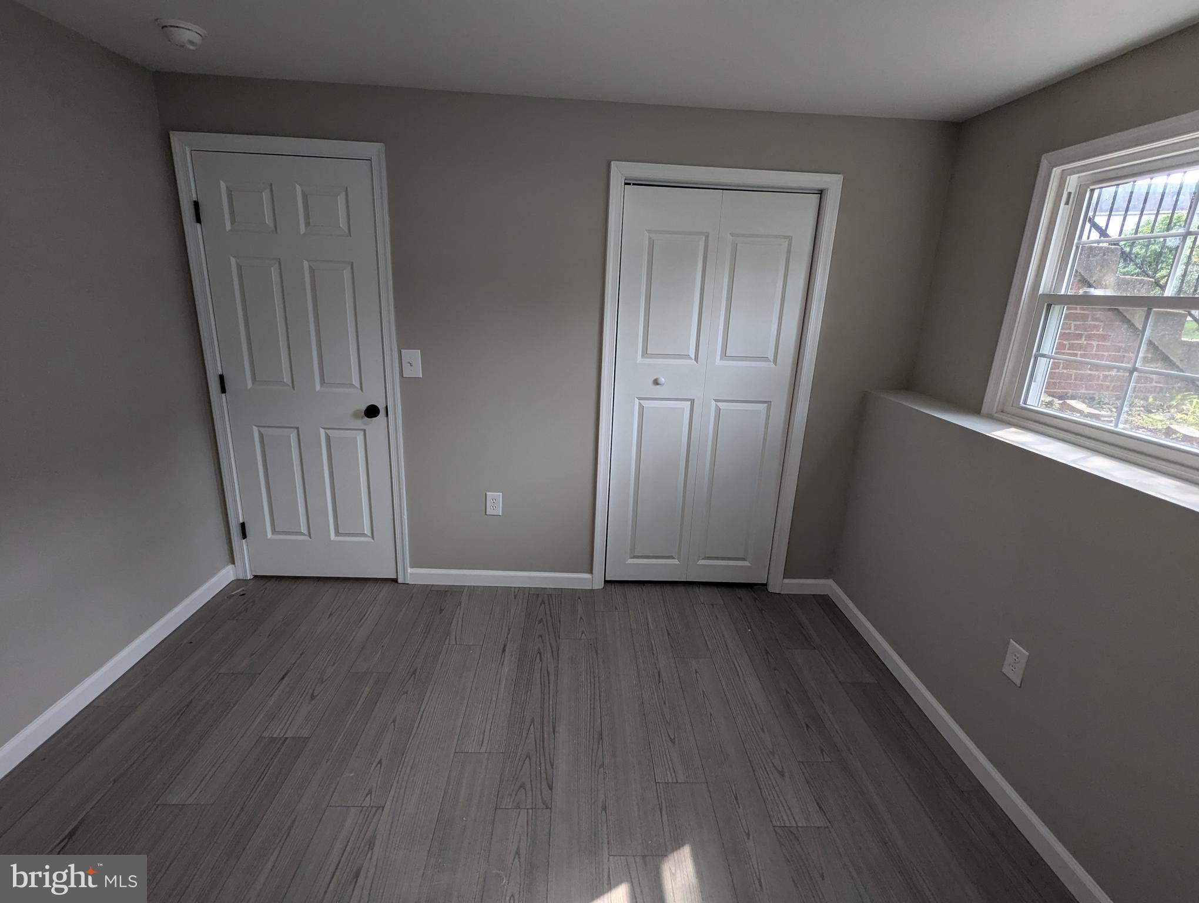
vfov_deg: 78.2
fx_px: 555
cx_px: 600
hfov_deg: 94.4
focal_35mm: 16
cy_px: 452
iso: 79
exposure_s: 1/120
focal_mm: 2.35
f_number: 2.2
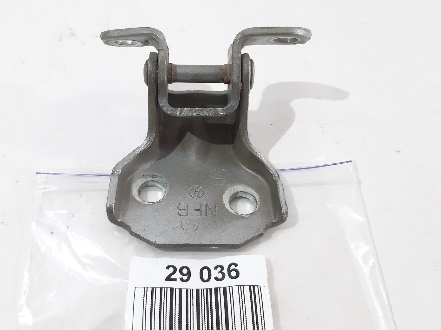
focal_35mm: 33
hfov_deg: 55.2
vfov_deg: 42.9
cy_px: 160
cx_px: 191
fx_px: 420
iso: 160
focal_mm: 3.93
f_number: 1.7
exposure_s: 1/50
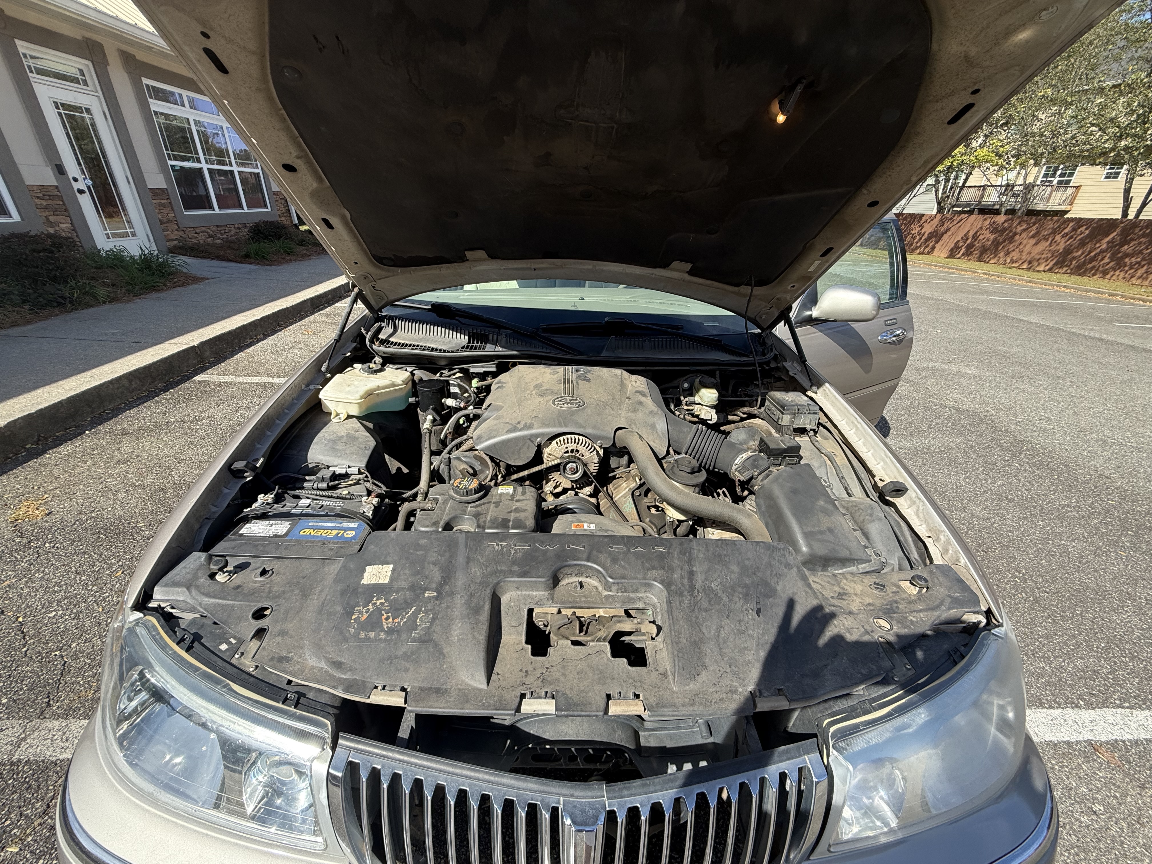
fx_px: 466
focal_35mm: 14
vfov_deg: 85.7
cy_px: 432
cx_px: 576
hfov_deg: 102.1
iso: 50
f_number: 2.2
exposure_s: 1/664
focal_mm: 2.22
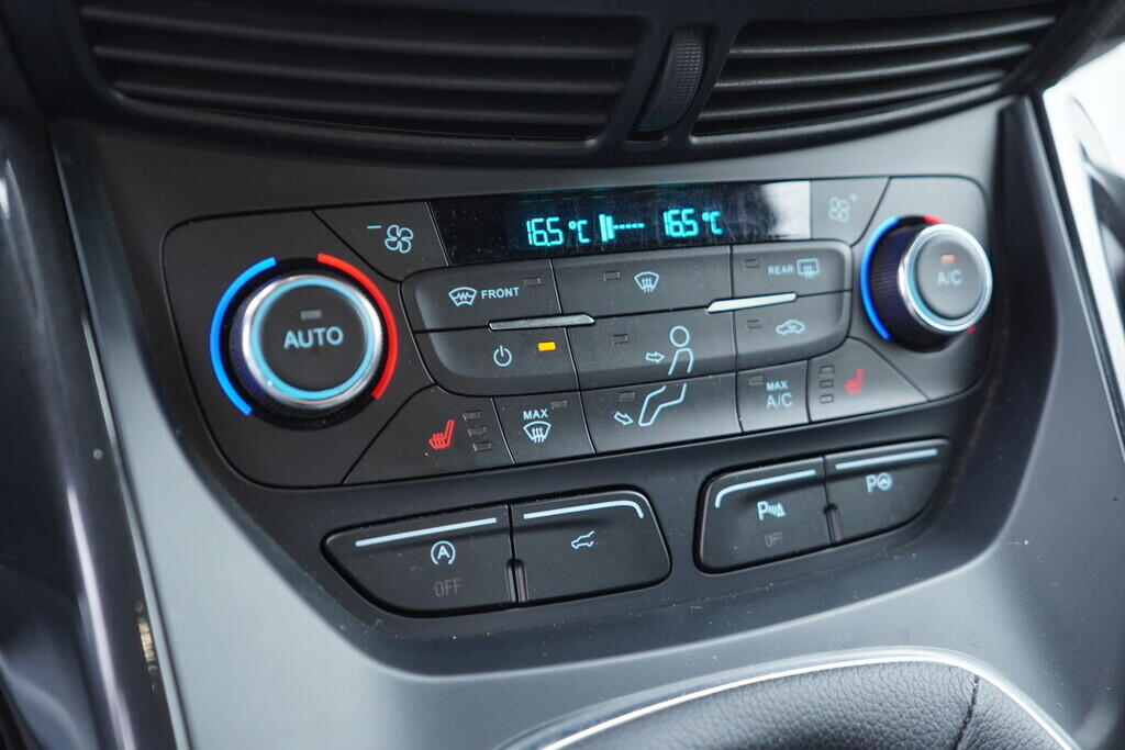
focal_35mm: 36
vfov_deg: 36.9
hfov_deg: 53.1
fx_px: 1125
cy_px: 375
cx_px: 562
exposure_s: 1/40
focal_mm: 24
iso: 640
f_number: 2.8
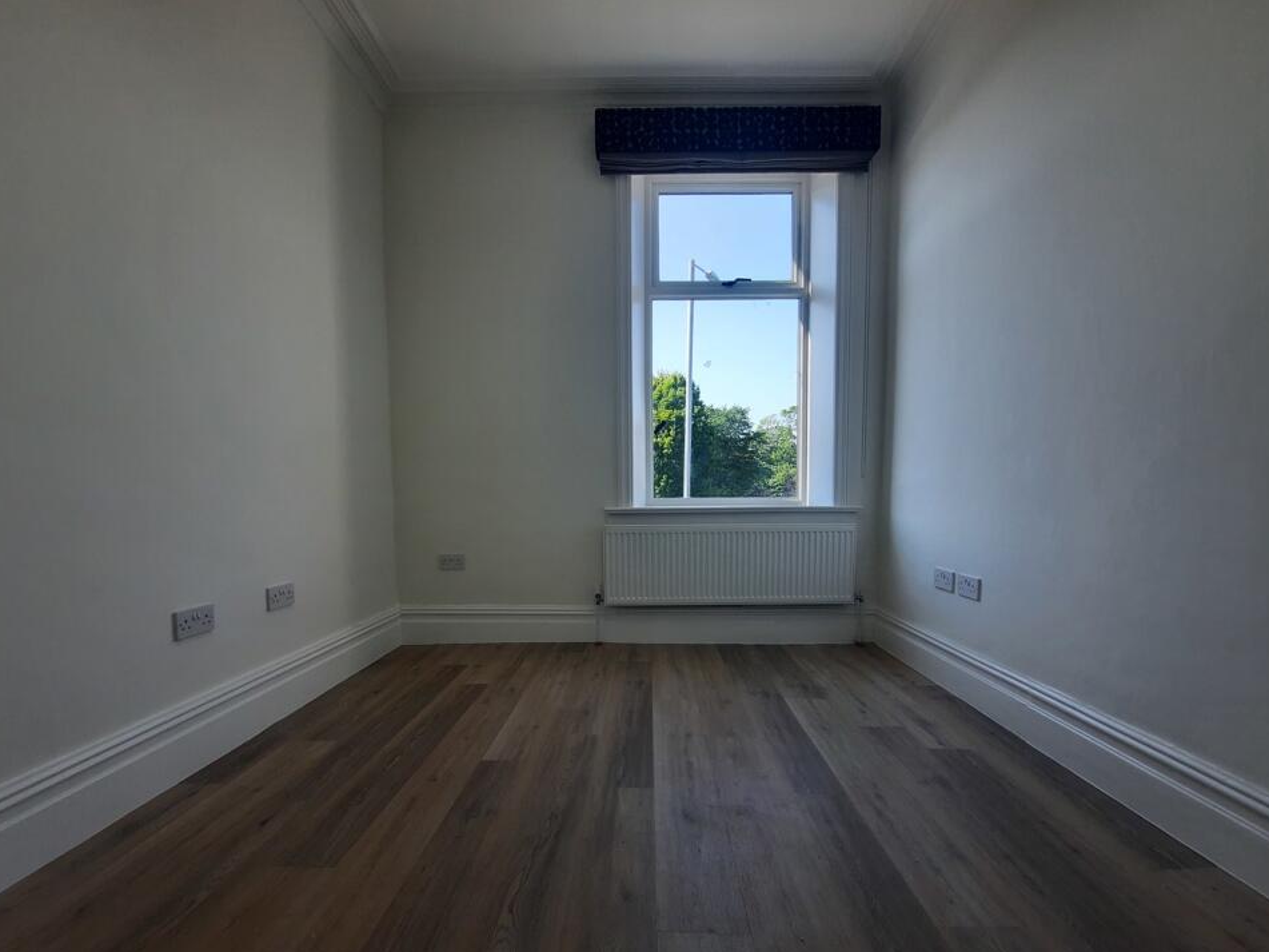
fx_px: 513
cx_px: 626
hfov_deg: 102.1
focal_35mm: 14
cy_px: 510
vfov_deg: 85.5
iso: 40
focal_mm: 1.74
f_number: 2.2
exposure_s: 1/129
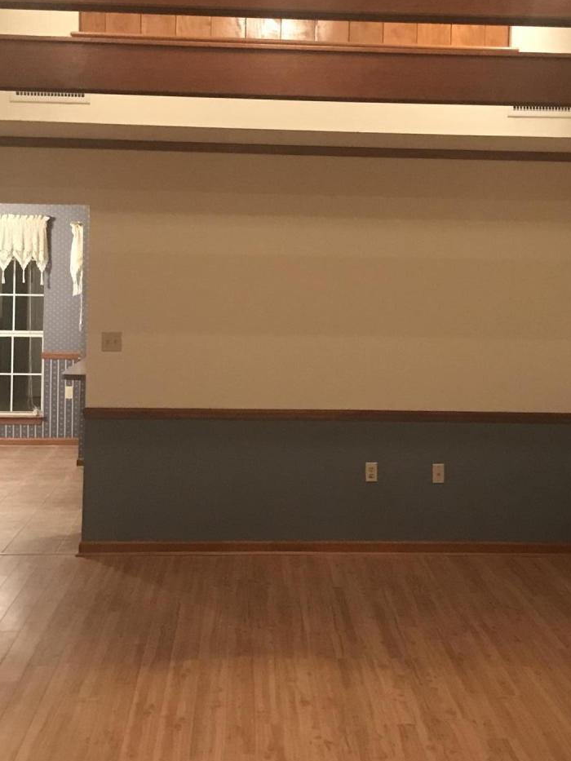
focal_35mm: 60
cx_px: 351
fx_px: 1319
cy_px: 297
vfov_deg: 32.1
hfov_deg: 24.4
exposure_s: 1/7
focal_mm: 3.99
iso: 100
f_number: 1.8
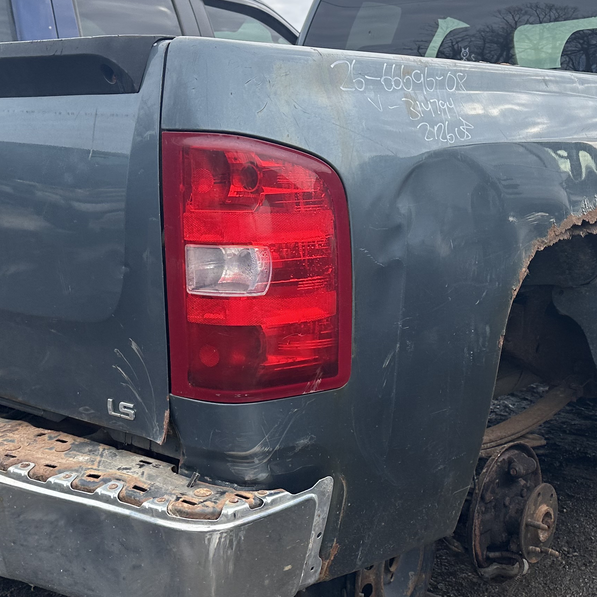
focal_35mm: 50
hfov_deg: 34.0
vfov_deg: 34.0
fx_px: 976
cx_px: 310
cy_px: 288
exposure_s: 1/1517
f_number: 1.78
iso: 80
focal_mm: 6.86
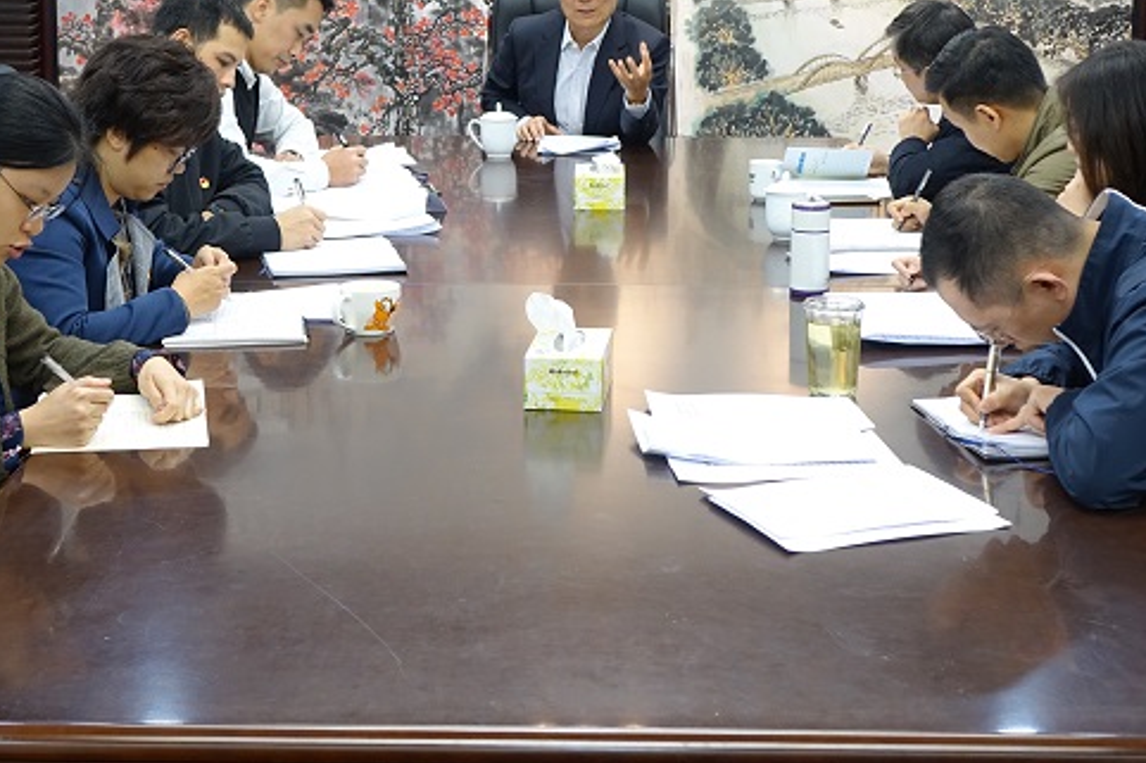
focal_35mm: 68
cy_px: 141
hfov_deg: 29.7
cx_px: 542
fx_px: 2164
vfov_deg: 19.8
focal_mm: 15.13
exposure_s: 1/50
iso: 500
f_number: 2.8
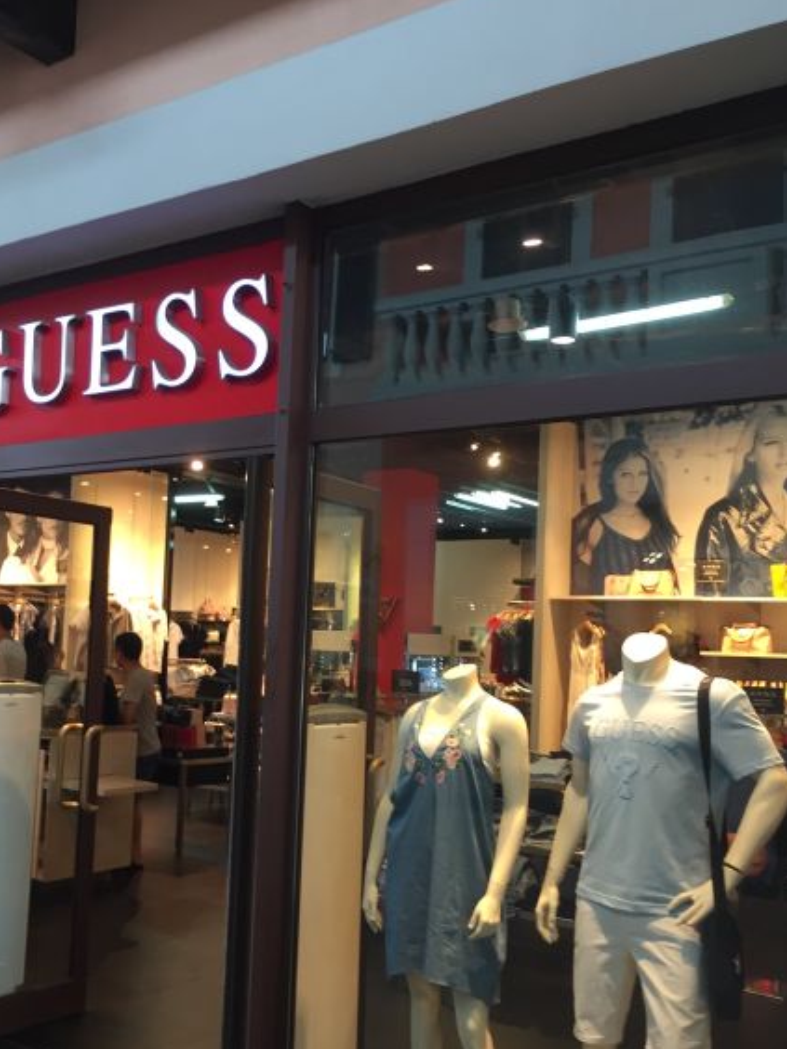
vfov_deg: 51.3
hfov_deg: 39.4
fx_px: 1091
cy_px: 577
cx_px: 304
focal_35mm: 36
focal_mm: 4.15
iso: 80
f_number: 2.2
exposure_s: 1/33
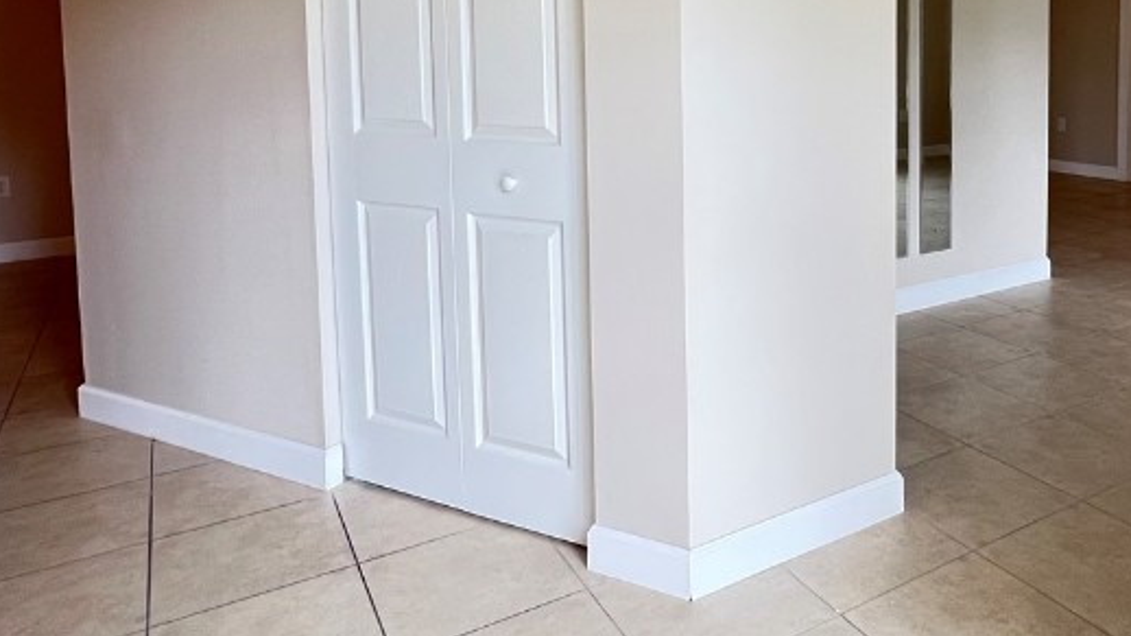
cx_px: 790
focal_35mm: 28
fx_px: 839
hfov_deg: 65.4
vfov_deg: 39.2
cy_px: 94
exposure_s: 1/120
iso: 125
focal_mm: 1.57
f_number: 1.8
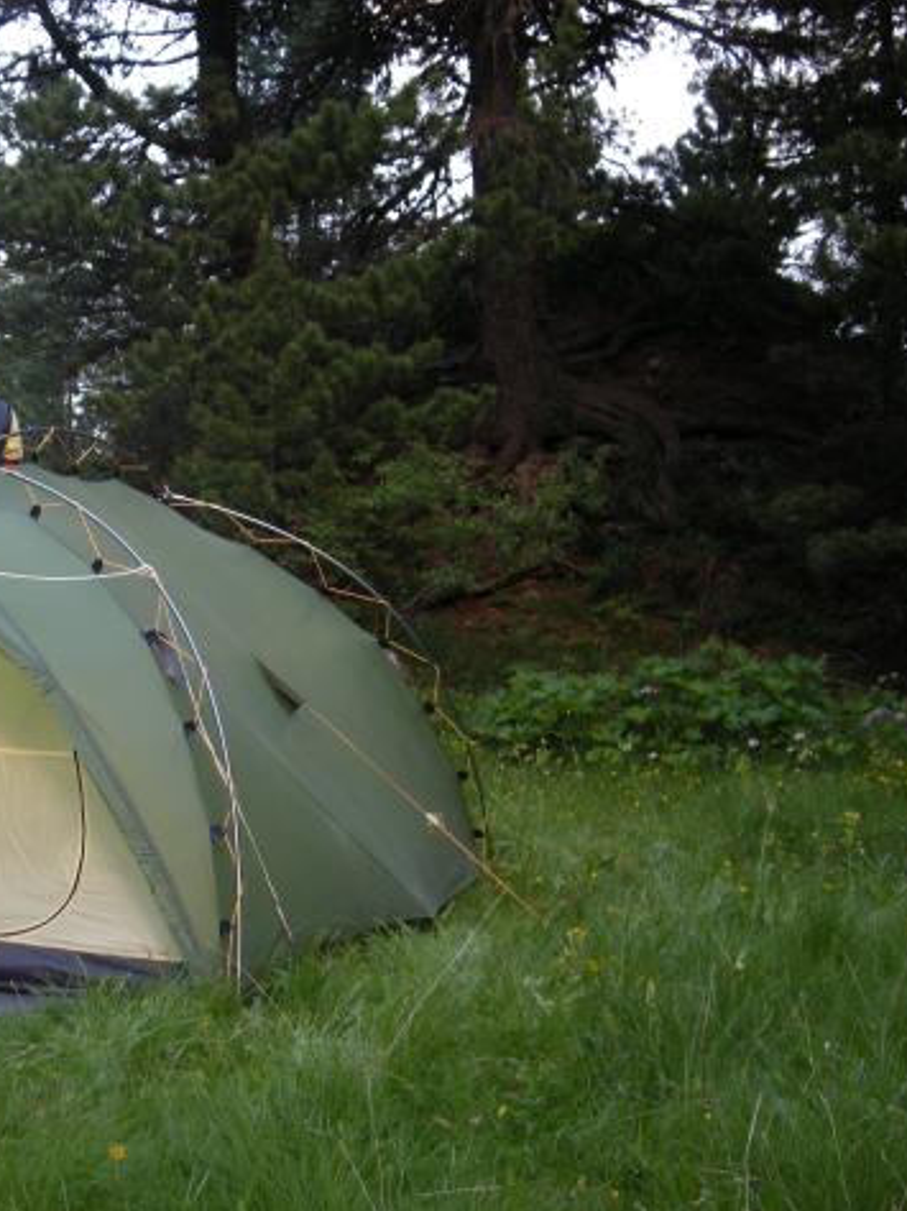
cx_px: 128
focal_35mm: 50
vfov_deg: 38.2
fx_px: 1748
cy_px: 608
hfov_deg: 28.2
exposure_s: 1/10
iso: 64
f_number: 2.8
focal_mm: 7.9
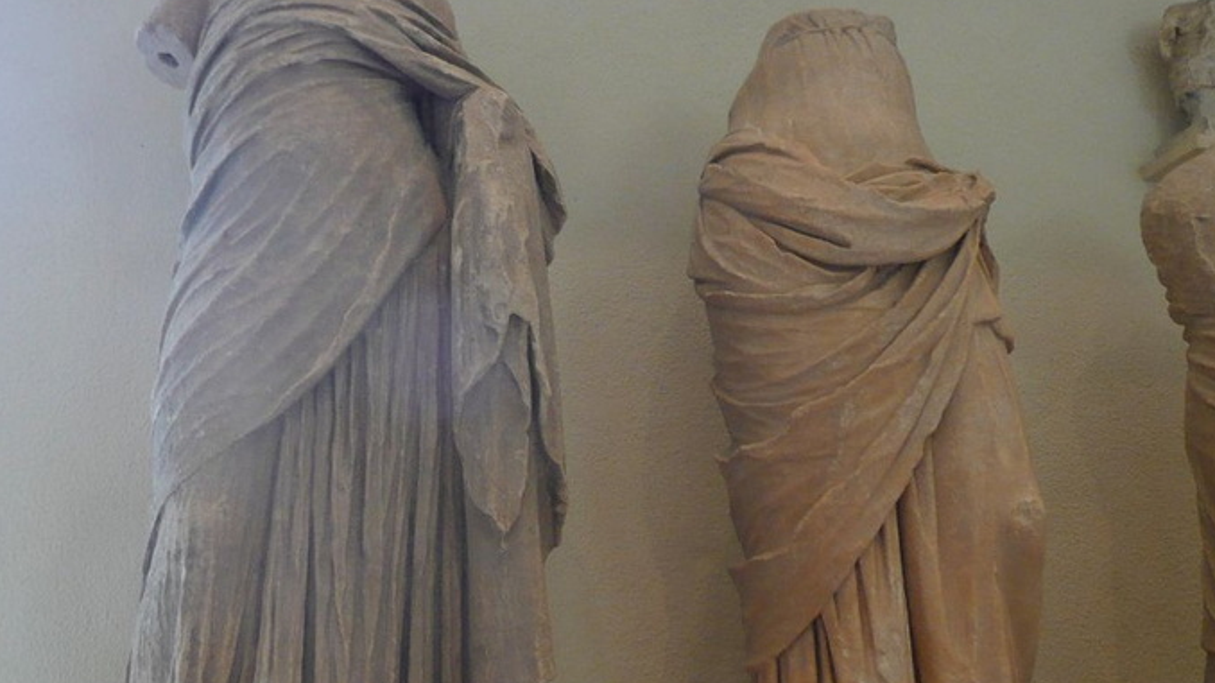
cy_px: 411
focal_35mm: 36
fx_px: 1160
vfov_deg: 32.7
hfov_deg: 55.3
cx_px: 566
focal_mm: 4.6
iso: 200
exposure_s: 1/8
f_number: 3.3
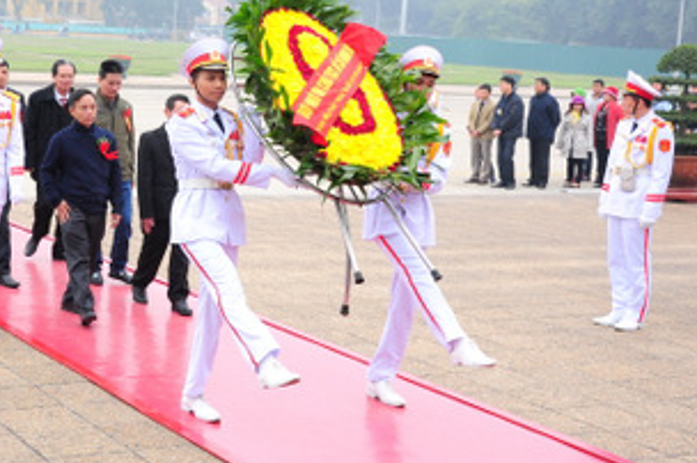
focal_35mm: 74
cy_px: 156
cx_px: 165
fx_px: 1431
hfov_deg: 27.0
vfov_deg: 18.3
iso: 400
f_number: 6.3
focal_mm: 30
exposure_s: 1/100
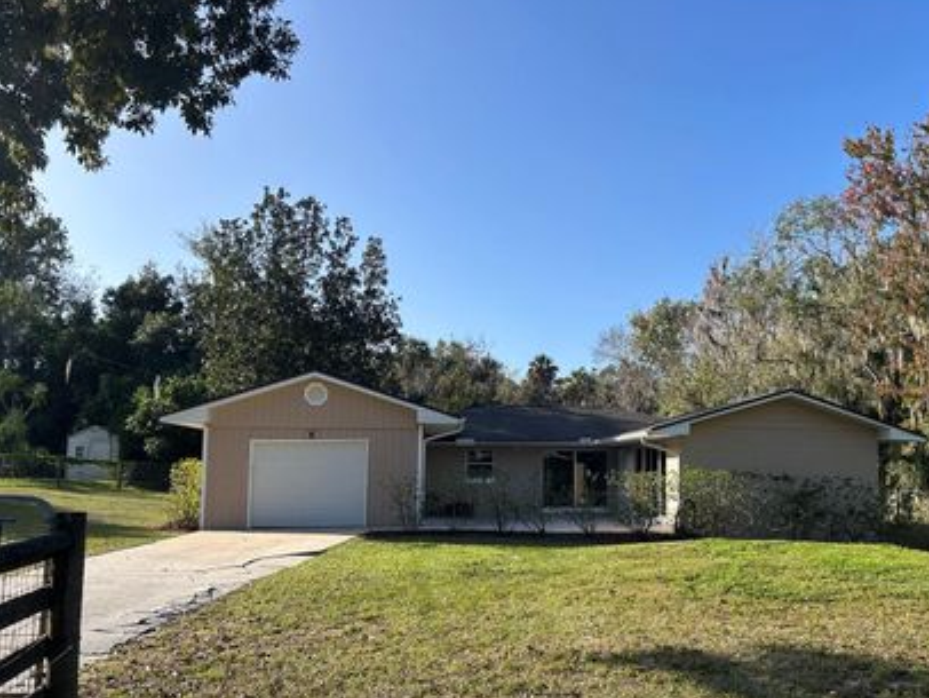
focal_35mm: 32
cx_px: 533
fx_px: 859
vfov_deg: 44.1
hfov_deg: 56.6
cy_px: 404
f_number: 1.5
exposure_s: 1/3077
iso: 50
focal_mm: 5.7
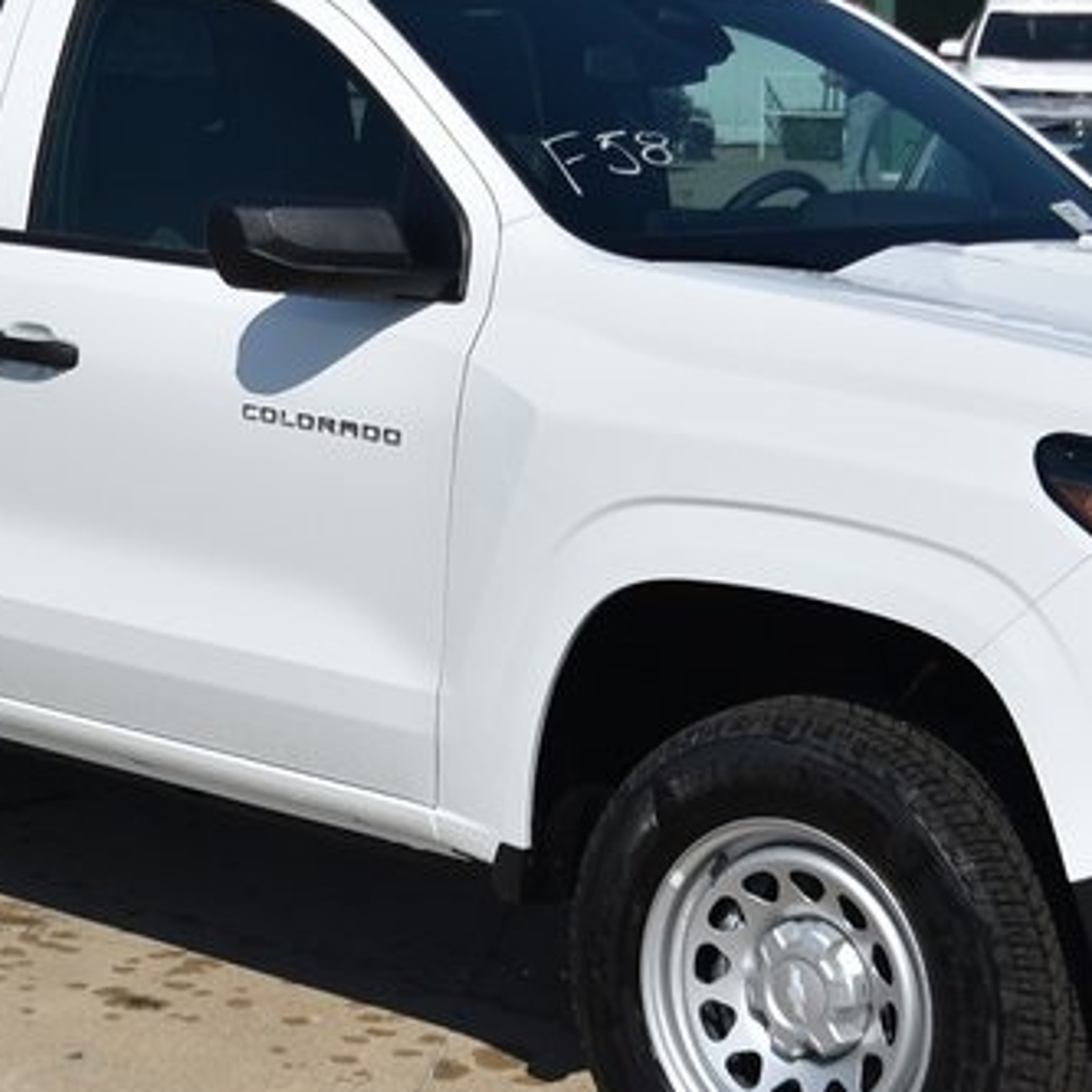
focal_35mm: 94
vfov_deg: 18.5
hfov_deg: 18.5
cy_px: 531
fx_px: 3355
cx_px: 474
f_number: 4.5
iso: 100
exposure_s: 1/1600
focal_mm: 24
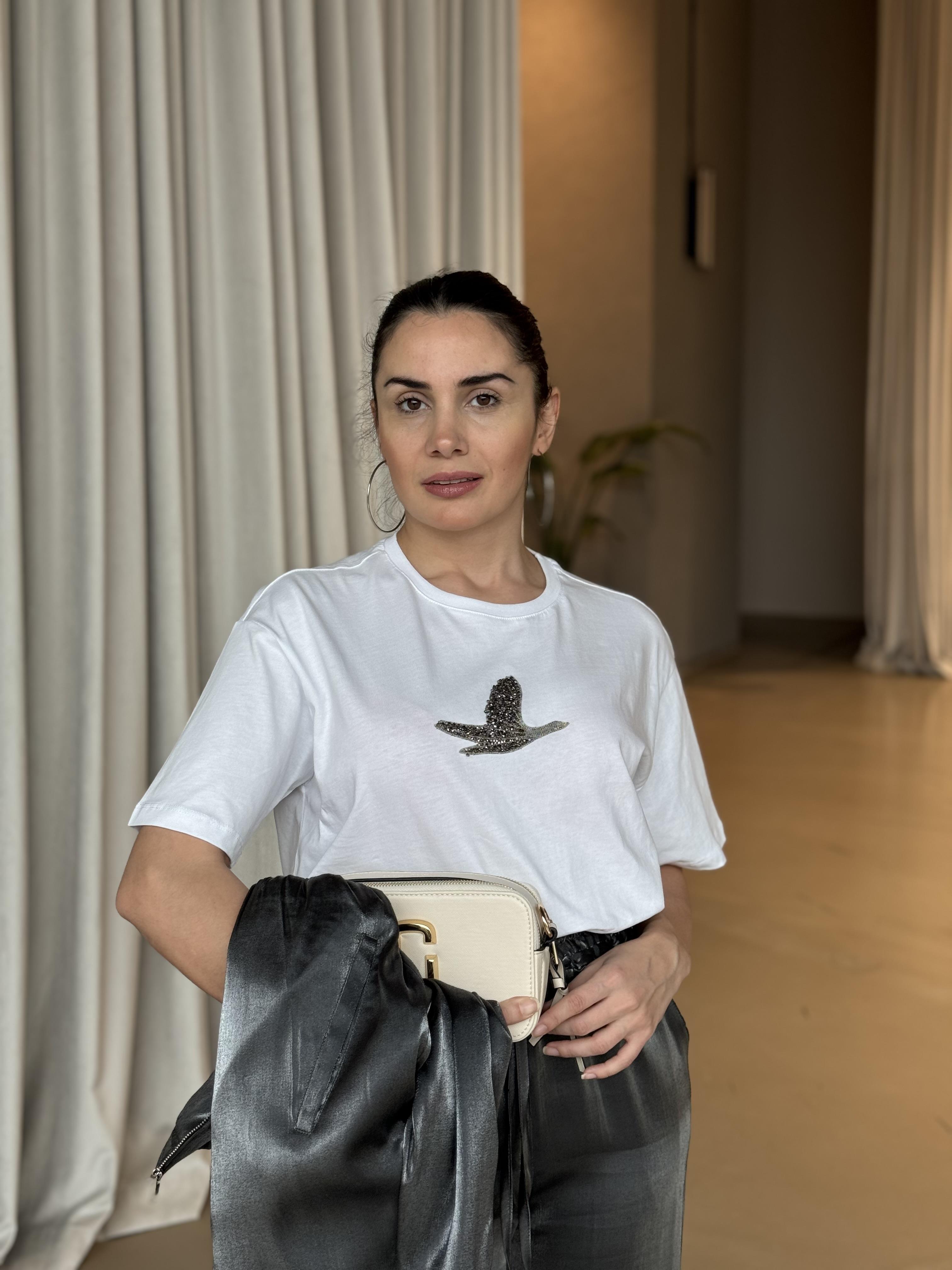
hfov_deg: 30.3
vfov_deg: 39.7
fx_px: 1760
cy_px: 635
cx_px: 476
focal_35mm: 48
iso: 50
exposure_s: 1/60
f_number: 1.78
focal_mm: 6.86
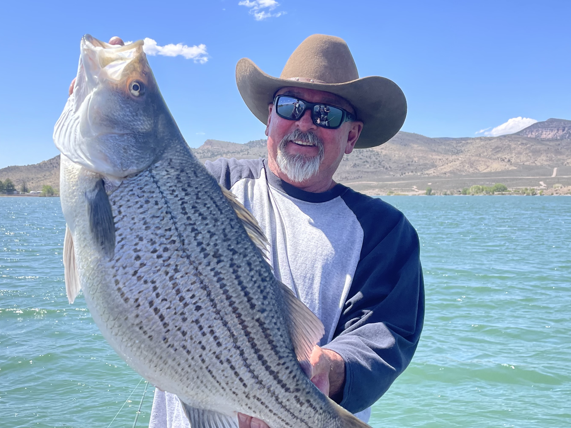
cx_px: 242
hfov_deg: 47.7
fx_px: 643
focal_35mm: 39
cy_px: 232
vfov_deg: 36.8
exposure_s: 1/2053
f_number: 1.6
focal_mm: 4.2
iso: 32
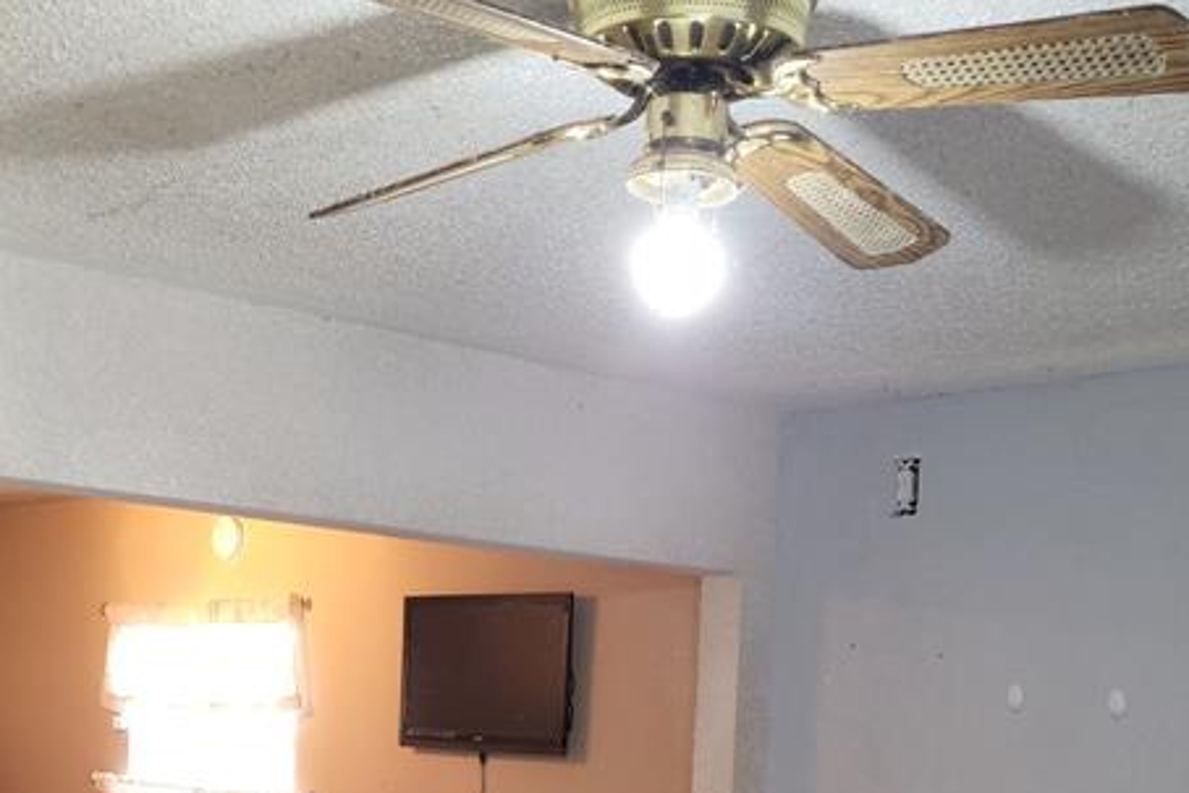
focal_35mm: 61
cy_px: 916
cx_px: 524
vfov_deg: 21.0
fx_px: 2015
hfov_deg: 32.8
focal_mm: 4.25
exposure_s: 1/24
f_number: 1.8
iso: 125
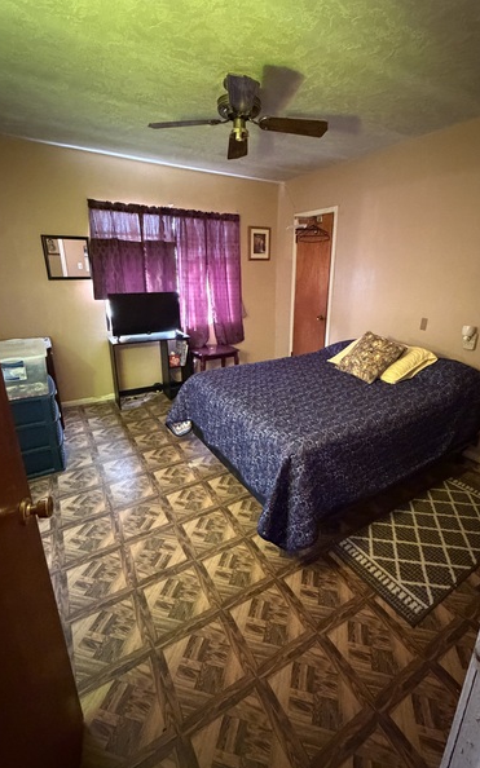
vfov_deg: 97.8
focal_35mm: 16
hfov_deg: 71.2
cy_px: 372
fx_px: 335
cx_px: 255
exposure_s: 1/30
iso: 1250
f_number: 2.2
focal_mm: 2.22
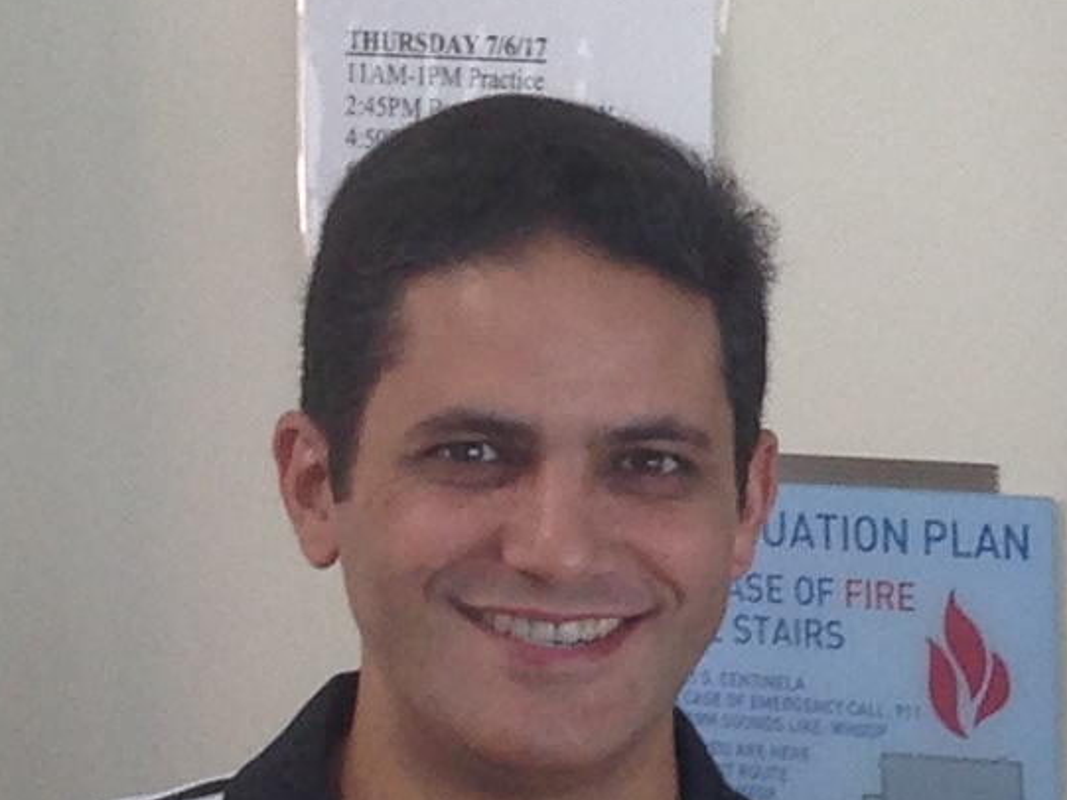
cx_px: 2440
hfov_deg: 9.1
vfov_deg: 7.5
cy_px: 603
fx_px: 6135
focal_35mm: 199
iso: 50
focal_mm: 4.12
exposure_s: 1/120
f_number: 2.4
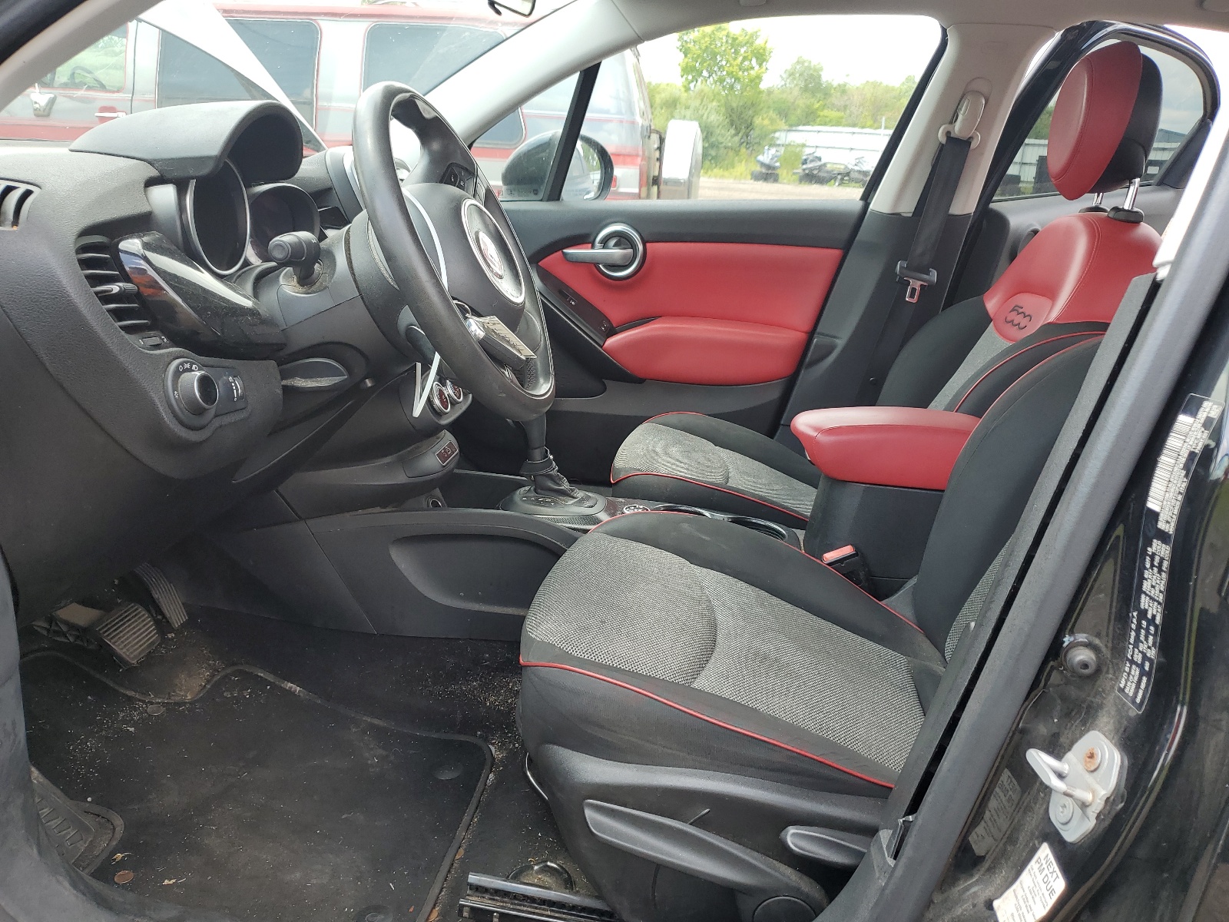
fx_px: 923
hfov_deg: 67.3
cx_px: 614
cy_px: 461
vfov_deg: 53.1
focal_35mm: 26
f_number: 1.5
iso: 50
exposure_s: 1/370
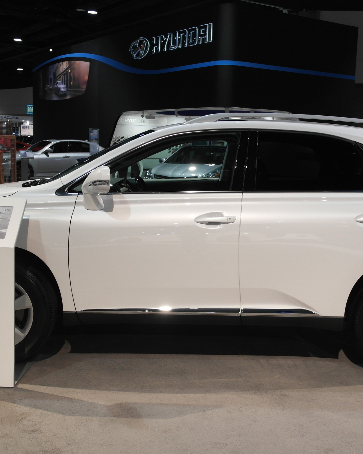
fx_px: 577
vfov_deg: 42.9
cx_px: 205
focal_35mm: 43
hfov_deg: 34.9
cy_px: 228
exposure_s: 1/80
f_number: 3.5
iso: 400
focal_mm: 20
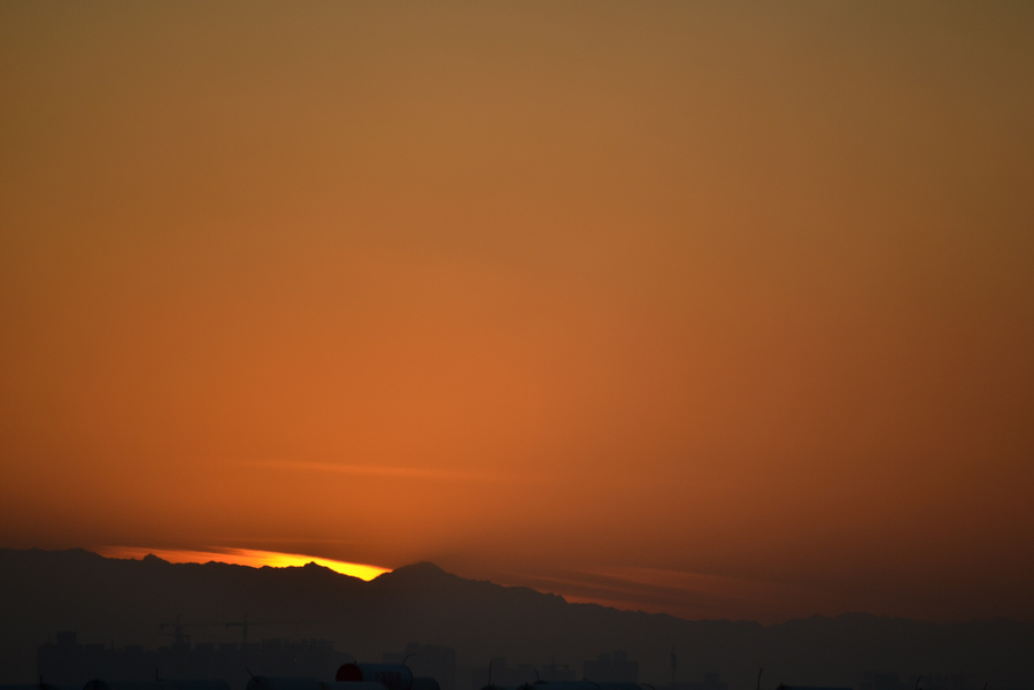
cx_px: 517
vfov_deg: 4.6
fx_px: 8616
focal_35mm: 300
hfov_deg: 6.9
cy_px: 345
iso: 200
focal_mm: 200
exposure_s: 1/640
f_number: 5.6
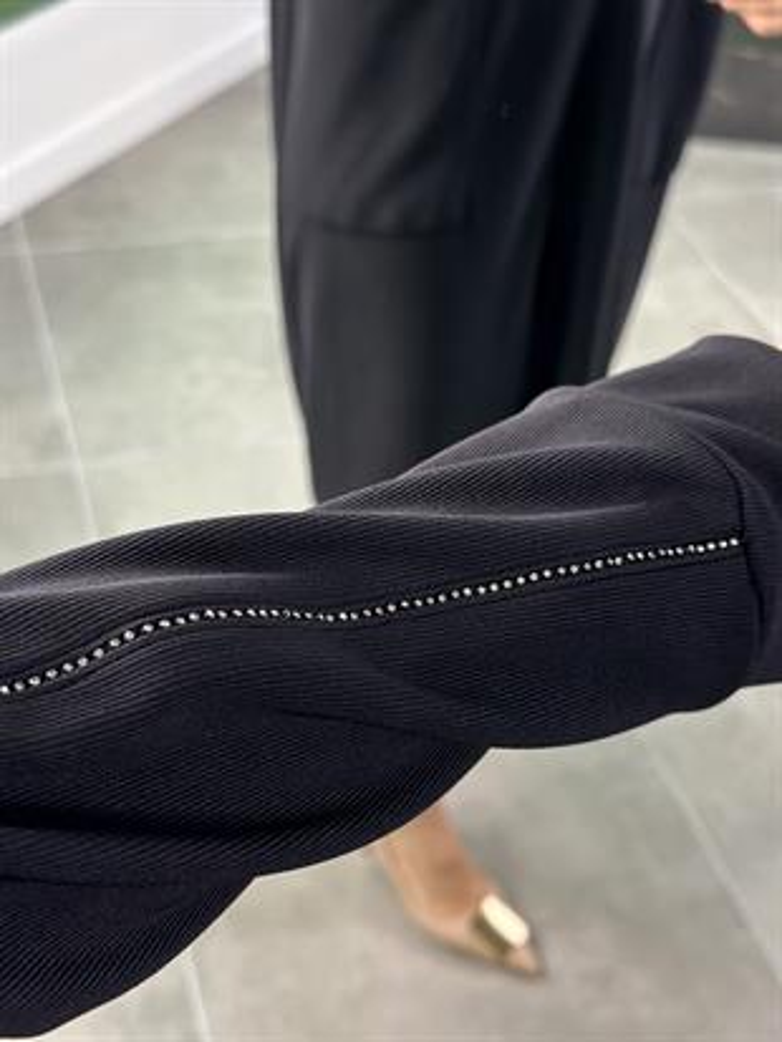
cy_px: 521
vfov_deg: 39.6
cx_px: 391
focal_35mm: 48
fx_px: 1445
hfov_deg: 30.3
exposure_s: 1/100
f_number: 1.78
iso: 125
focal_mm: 6.86
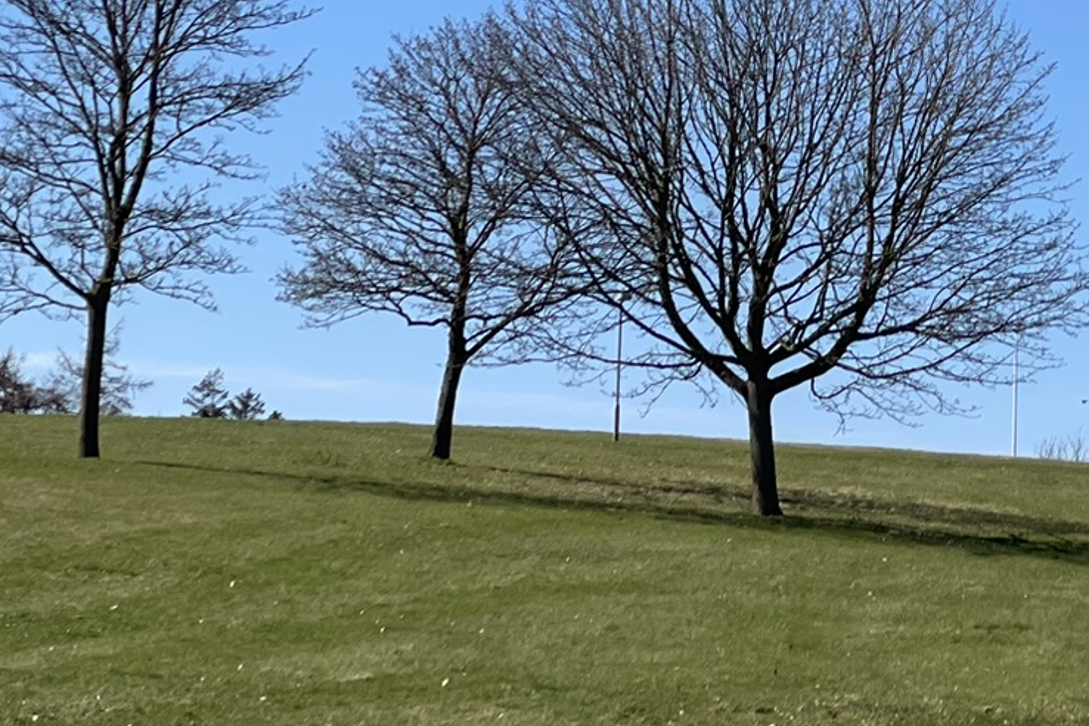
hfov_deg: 13.6
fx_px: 4537
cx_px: 936
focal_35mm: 150
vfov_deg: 9.1
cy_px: 40
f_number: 2
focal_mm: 6
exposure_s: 1/2083
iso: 32
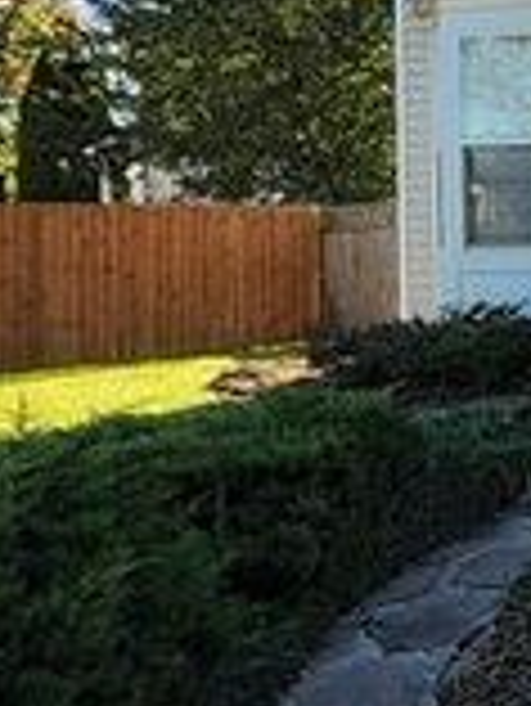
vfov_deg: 34.6
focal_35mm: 55
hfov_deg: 18.4
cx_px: 1044
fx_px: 1123
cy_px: 229
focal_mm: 1.13
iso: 32
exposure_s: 1/405
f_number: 2.2
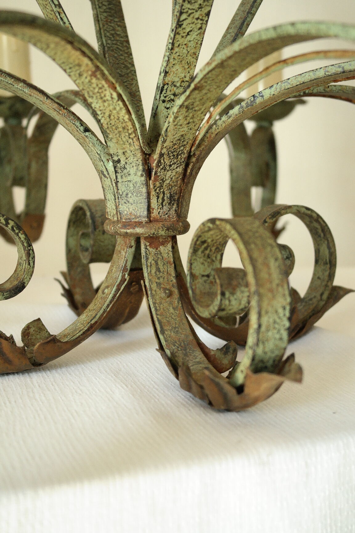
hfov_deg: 27.5
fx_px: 725
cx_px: 178
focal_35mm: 49
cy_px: 266
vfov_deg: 40.3
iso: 800
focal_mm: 32
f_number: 5.6
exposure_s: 1/40
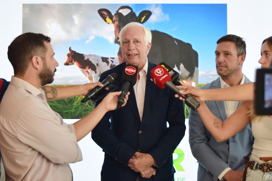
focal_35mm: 44
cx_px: 136
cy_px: 90
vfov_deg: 30.8
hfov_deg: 45.0
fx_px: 329
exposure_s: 1/160
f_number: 4.2
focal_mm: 29
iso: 400
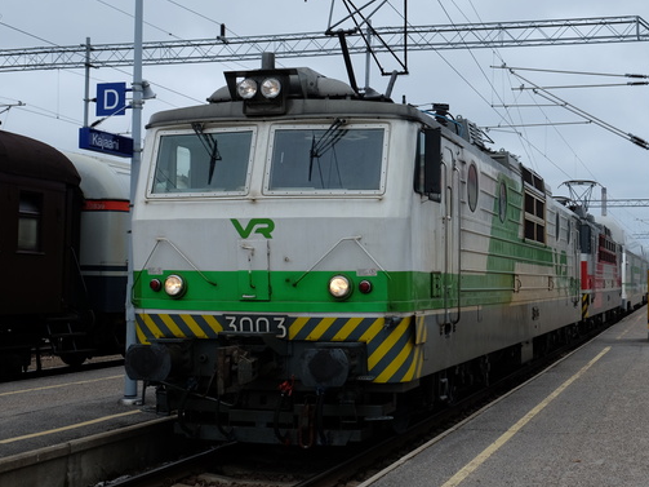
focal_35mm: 50
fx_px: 937
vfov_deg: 29.1
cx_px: 423
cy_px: 220
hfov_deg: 37.8
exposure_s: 1/220
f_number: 5.6
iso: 200
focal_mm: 22.3
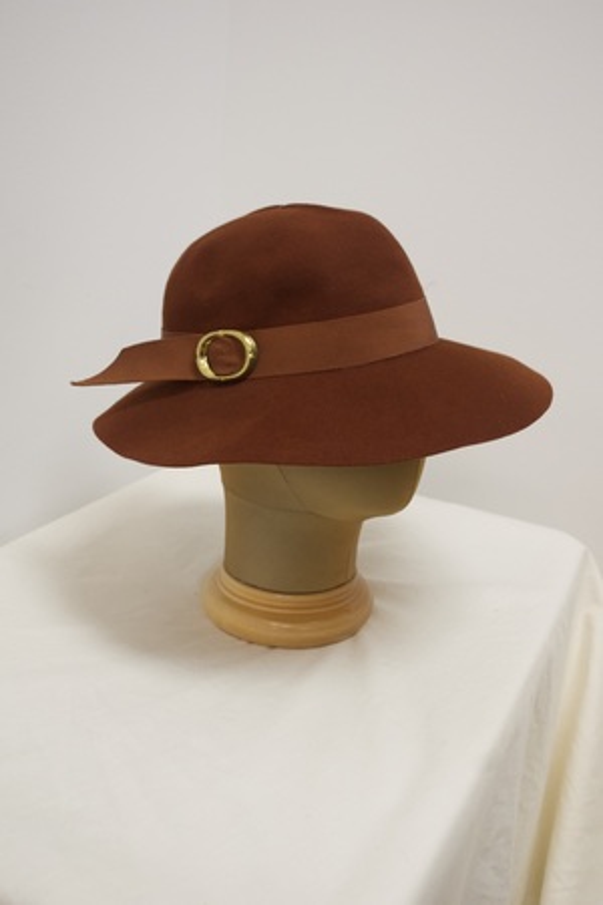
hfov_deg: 34.2
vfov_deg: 49.6
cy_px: 452
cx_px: 302
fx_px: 980
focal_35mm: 39
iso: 1600
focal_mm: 26
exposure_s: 1/100
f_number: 5.6
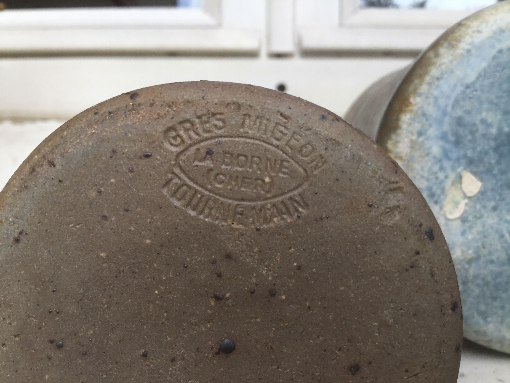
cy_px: 192
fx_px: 457
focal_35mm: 31
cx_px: 255
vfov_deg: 45.4
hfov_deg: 58.4
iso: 25
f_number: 2.4
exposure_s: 1/283
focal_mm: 3.3
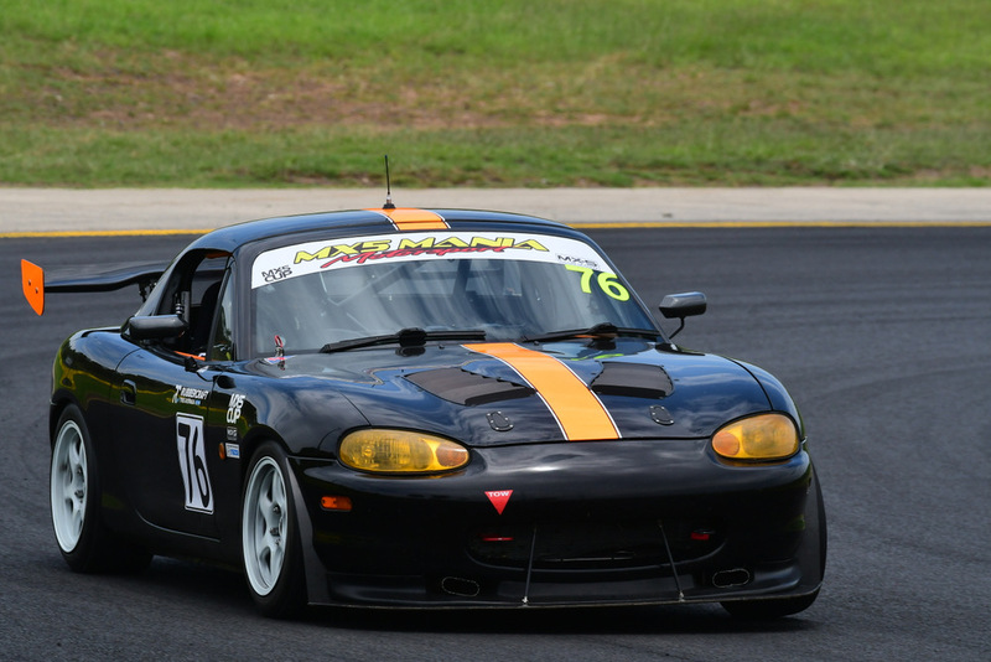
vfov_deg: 2.9
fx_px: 13217
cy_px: 331
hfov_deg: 4.3
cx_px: 496
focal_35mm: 480
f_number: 11
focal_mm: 320
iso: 500
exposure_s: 1/640
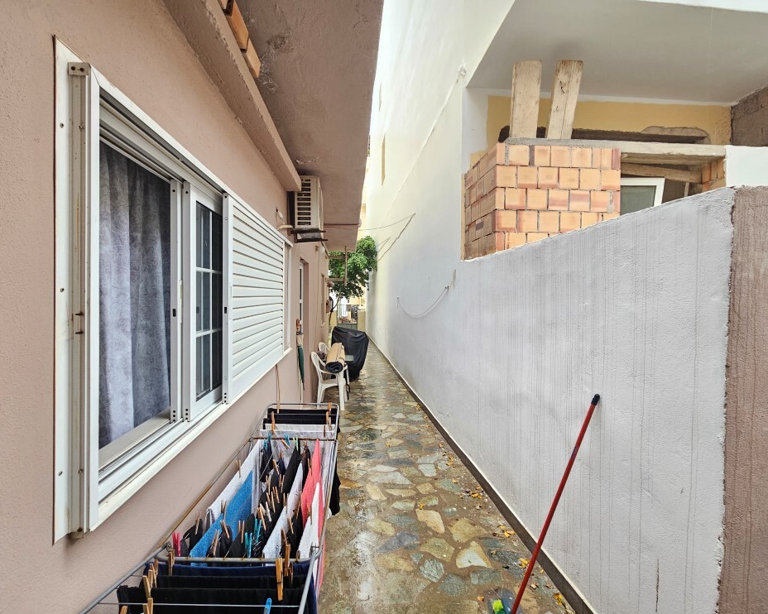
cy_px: 305
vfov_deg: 88.0
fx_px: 318
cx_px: 377
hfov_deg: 100.7
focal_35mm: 14
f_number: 2.2
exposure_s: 1/100
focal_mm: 2.2
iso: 200
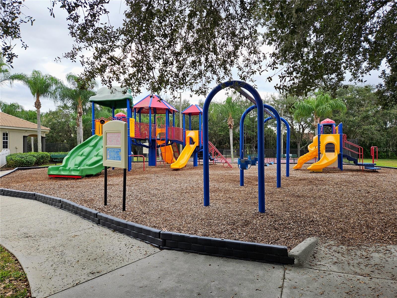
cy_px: 149
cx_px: 198
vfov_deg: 58.9
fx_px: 264
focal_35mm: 23
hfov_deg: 73.9
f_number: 1.8
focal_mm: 5.4
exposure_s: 1/474
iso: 25
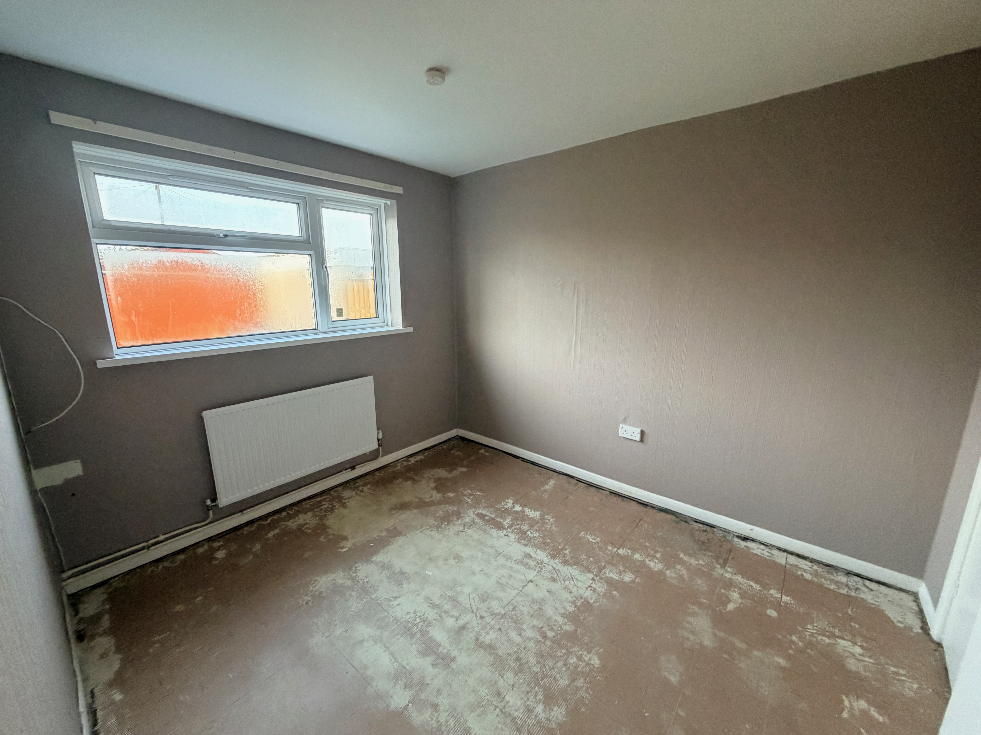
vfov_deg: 85.7
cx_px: 490
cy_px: 368
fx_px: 397
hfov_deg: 102.1
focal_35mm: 14
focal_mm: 2.22
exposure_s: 1/83
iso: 320
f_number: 2.2
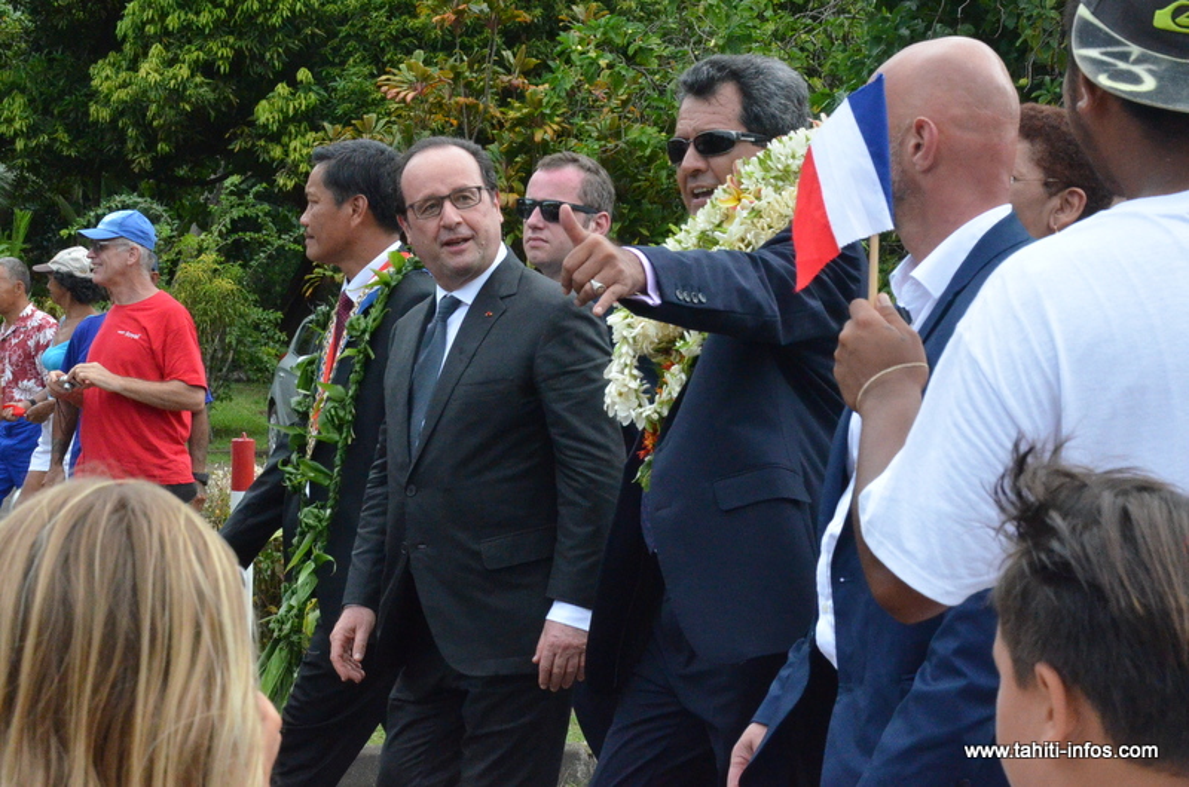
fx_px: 2373
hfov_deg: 28.1
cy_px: 394
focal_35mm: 72
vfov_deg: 18.8
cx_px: 594
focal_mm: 48
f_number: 16
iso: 4000
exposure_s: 1/1000
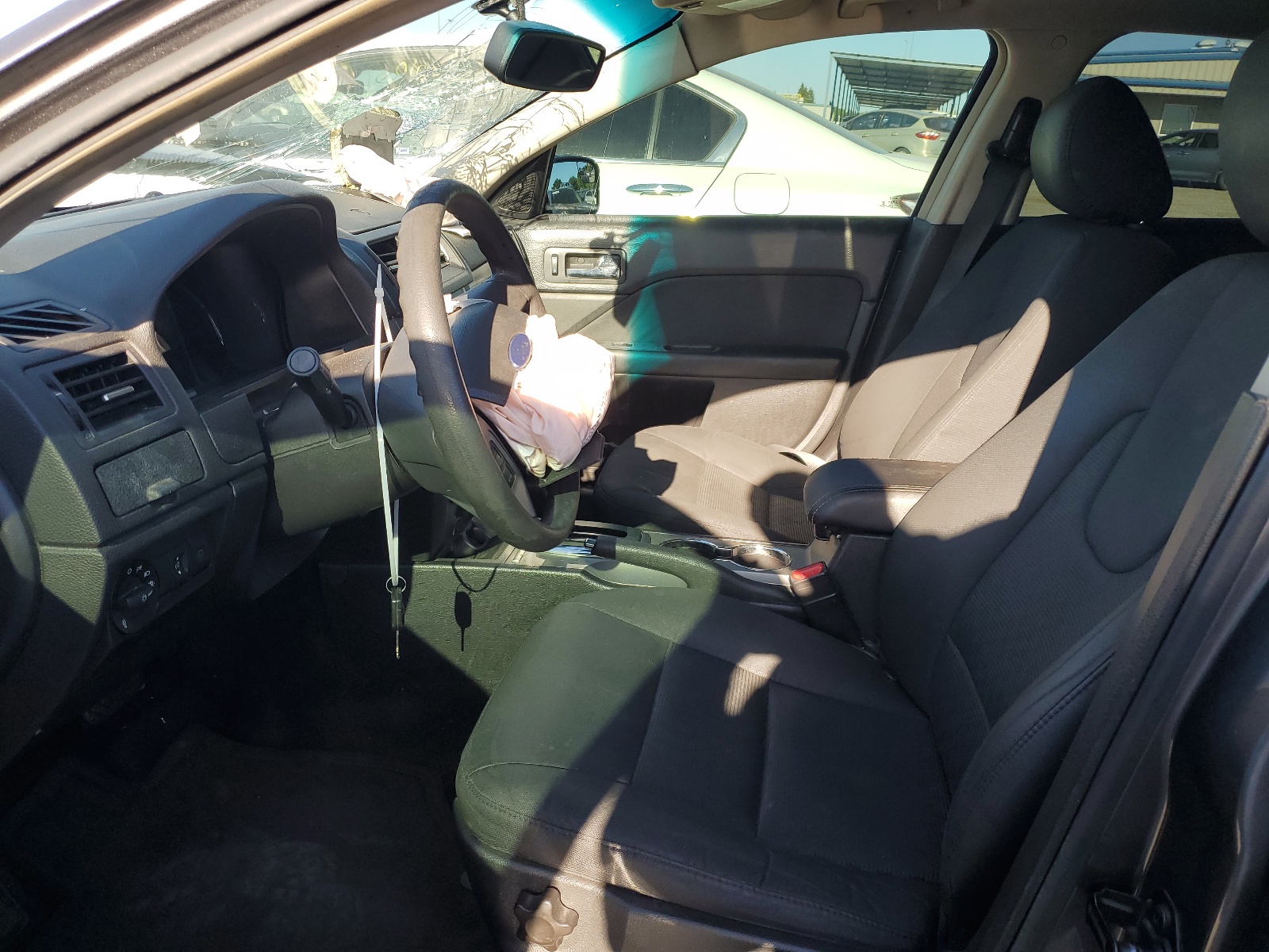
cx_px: 634
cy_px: 476
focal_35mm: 26
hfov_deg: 67.3
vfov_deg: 53.1
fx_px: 953
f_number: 1.5
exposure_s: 1/588
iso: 50
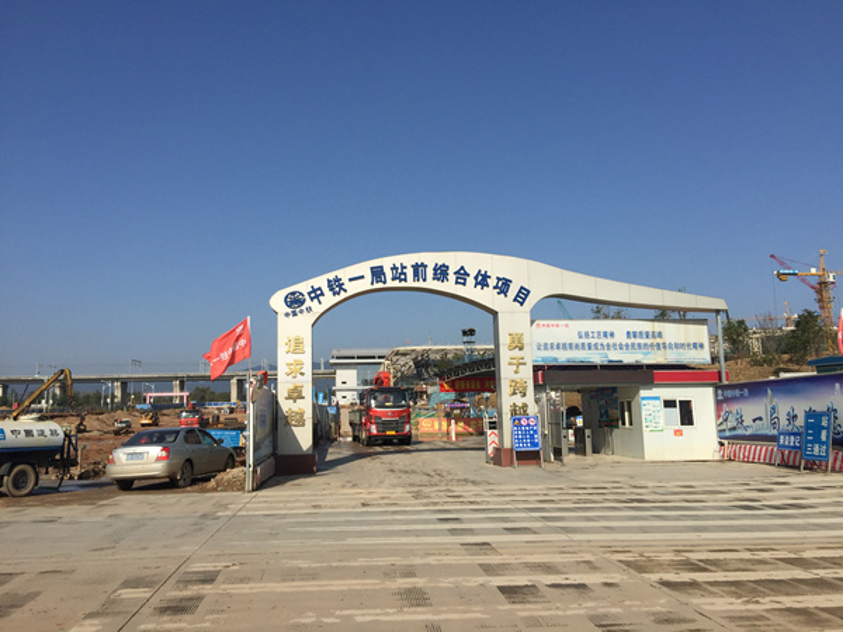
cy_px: 316
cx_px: 422
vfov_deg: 48.2
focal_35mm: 29
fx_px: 706
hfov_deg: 61.7
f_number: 2.2
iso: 32
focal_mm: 4.15
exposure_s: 1/4405
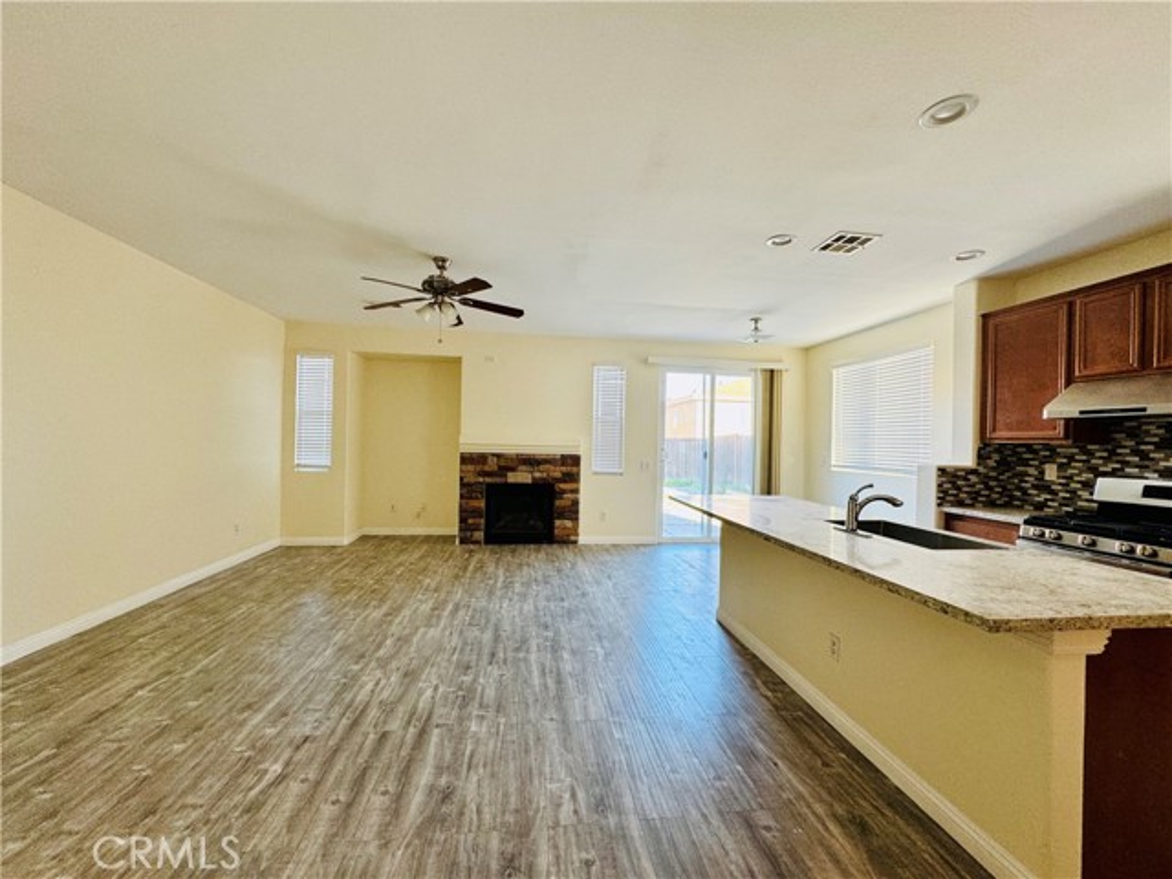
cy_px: 440
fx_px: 474
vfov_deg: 85.7
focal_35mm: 14
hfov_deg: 102.1
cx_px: 586
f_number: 2.2
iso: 160
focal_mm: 2.22
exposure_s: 1/99
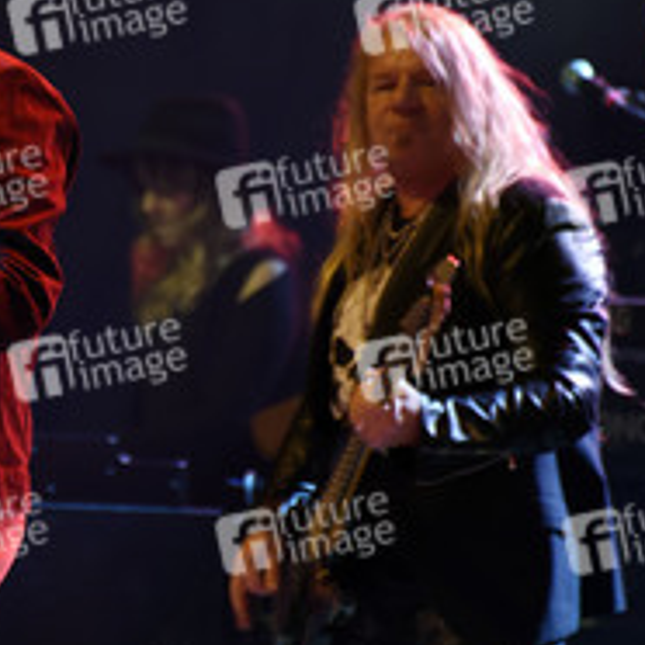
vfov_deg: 3.1
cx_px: 5
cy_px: 274
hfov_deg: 3.1
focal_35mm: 557
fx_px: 11742
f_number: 6.3
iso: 1600
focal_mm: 270
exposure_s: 1/60
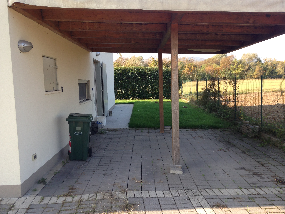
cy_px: 107
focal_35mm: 33
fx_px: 272
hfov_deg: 55.4
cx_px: 142
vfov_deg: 42.9
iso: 50
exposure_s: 1/315
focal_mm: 4.12
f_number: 2.4
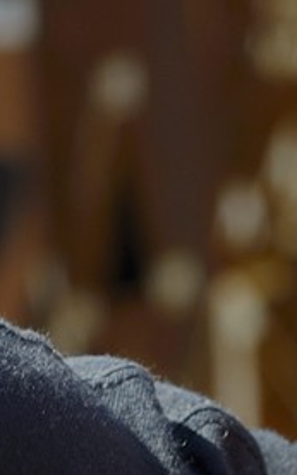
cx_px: 894
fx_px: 5338
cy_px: 655
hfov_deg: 3.1
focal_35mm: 412
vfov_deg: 5.1
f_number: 7.1
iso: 200
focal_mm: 70
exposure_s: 1/200
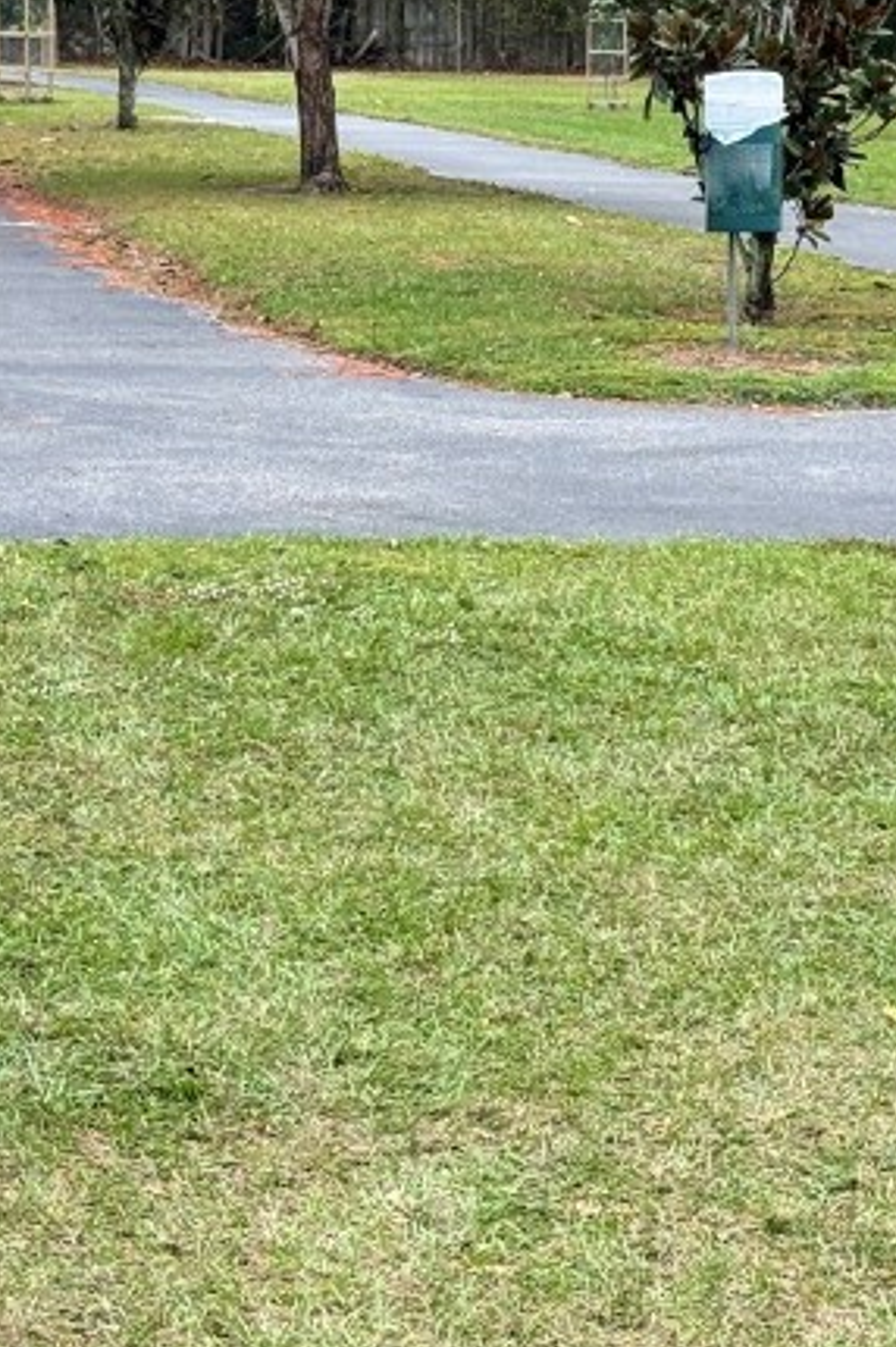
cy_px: 279
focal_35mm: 119
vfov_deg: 17.1
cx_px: 586
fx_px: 4449
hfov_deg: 11.5
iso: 64
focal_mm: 6.76
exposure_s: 1/715
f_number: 1.78
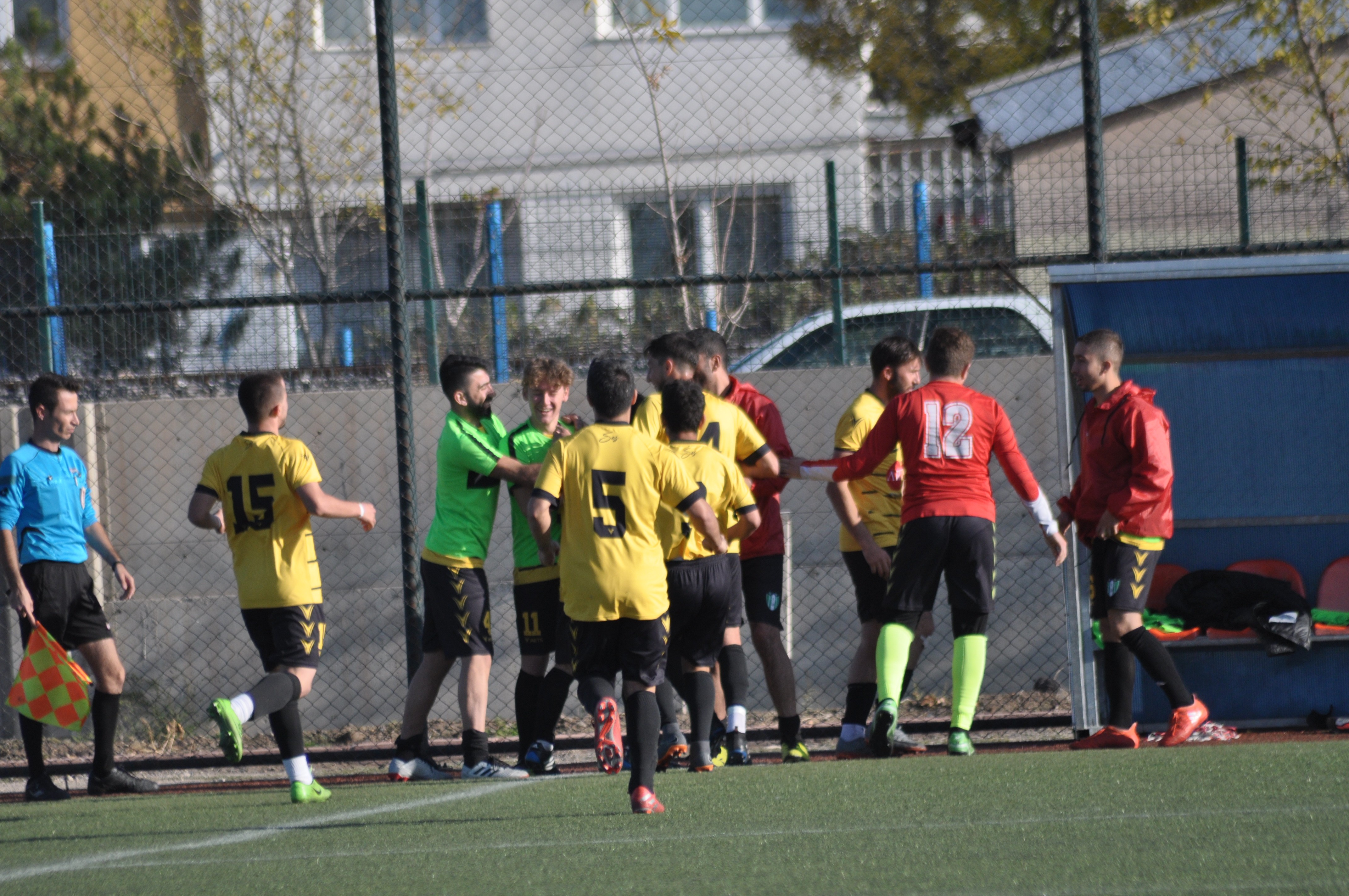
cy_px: 448
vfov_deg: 3.0
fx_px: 16842
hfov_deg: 4.6
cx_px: 674
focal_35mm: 450
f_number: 5.6
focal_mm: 300
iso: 400
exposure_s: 1/1600
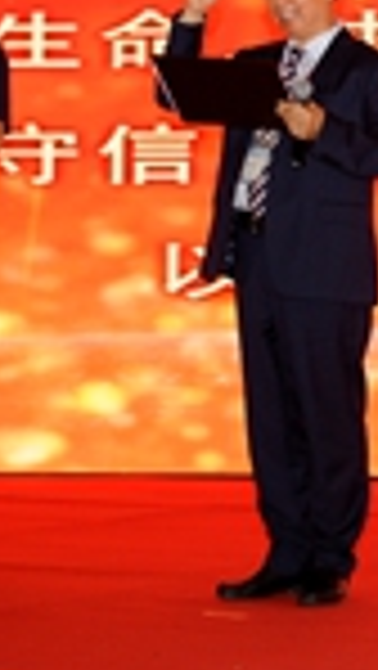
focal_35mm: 131
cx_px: 684
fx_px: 2330
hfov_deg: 8.9
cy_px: 76
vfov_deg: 16.2
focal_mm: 31
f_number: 4.5
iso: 640
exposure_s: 1/250
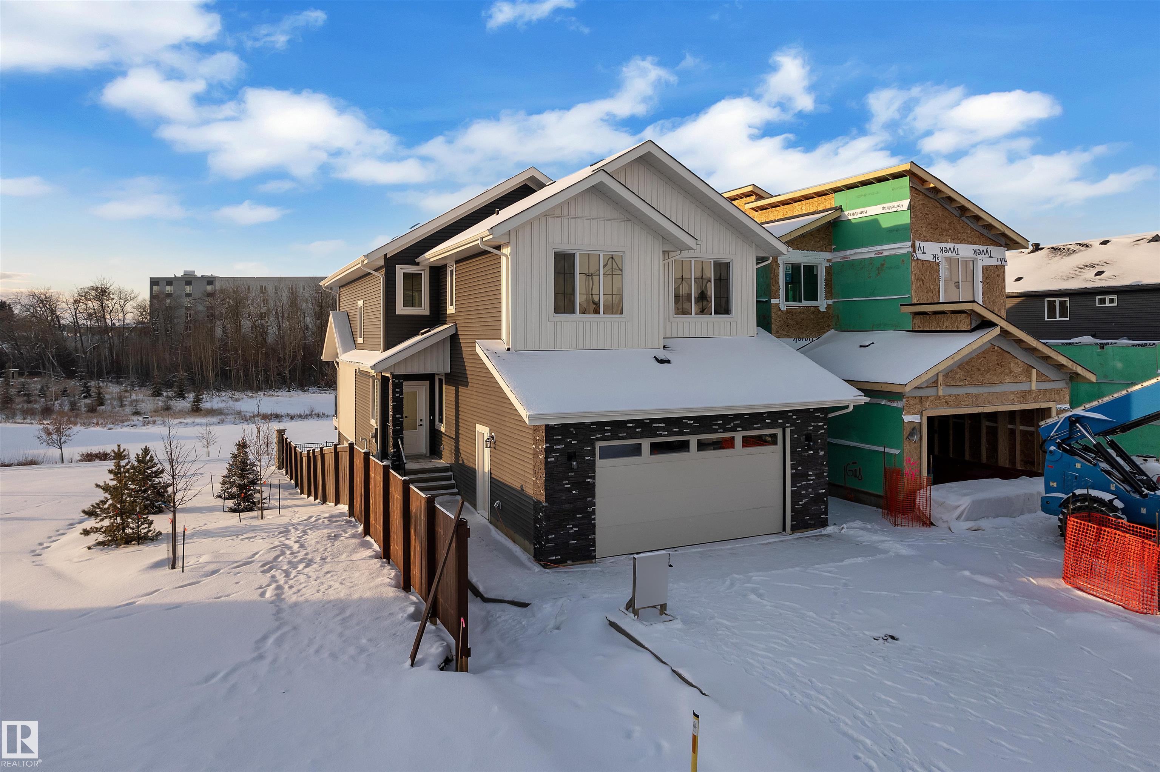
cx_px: 580
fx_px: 709
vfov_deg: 57.2
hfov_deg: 78.6
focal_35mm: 22
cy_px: 386
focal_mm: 8.38
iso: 110
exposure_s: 1/1250
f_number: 2.4
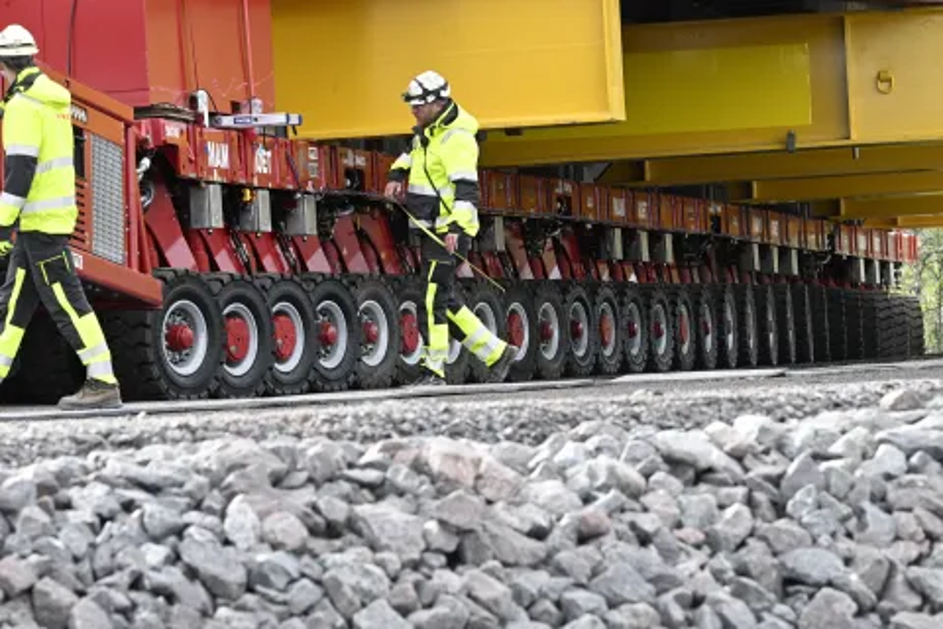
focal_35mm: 240
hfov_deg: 8.6
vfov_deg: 5.7
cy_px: 314
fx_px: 6286
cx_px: 472
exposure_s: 1/640
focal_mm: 240
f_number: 13
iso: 2500
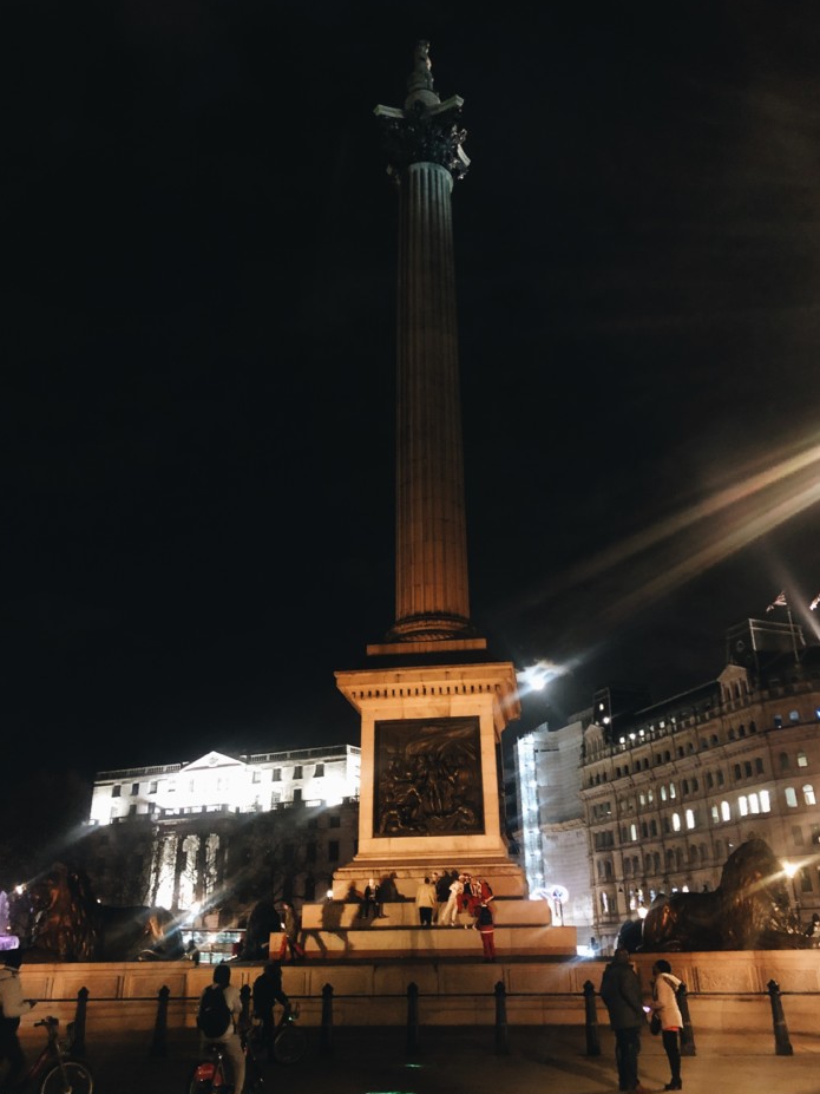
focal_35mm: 29
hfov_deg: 48.2
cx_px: 416
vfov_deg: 61.7
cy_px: 553
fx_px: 916
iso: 100
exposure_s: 1/4
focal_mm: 3.99
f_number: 1.8
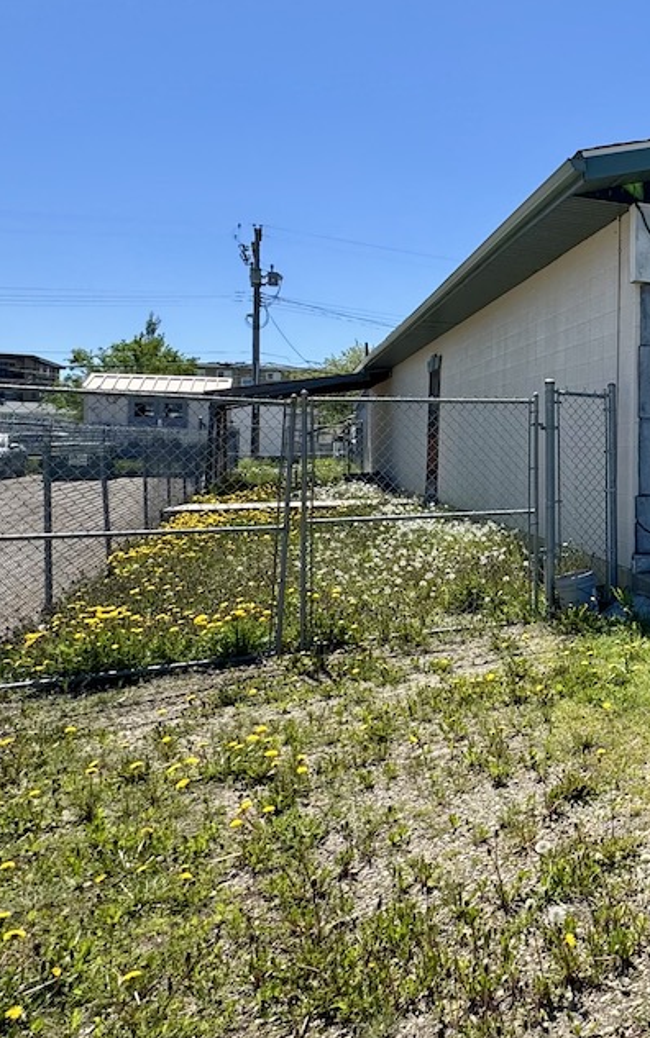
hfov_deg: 32.1
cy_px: 412
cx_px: 839
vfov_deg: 62.3
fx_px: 850
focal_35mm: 30
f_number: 2.2
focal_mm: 2.22
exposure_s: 1/980
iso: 40
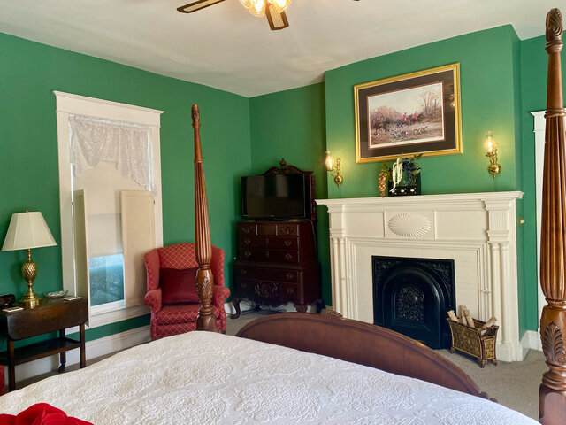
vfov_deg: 53.1
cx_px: 283
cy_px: 212
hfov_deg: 67.3
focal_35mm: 26
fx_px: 425
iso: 64
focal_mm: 4.25
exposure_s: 1/60
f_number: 1.8
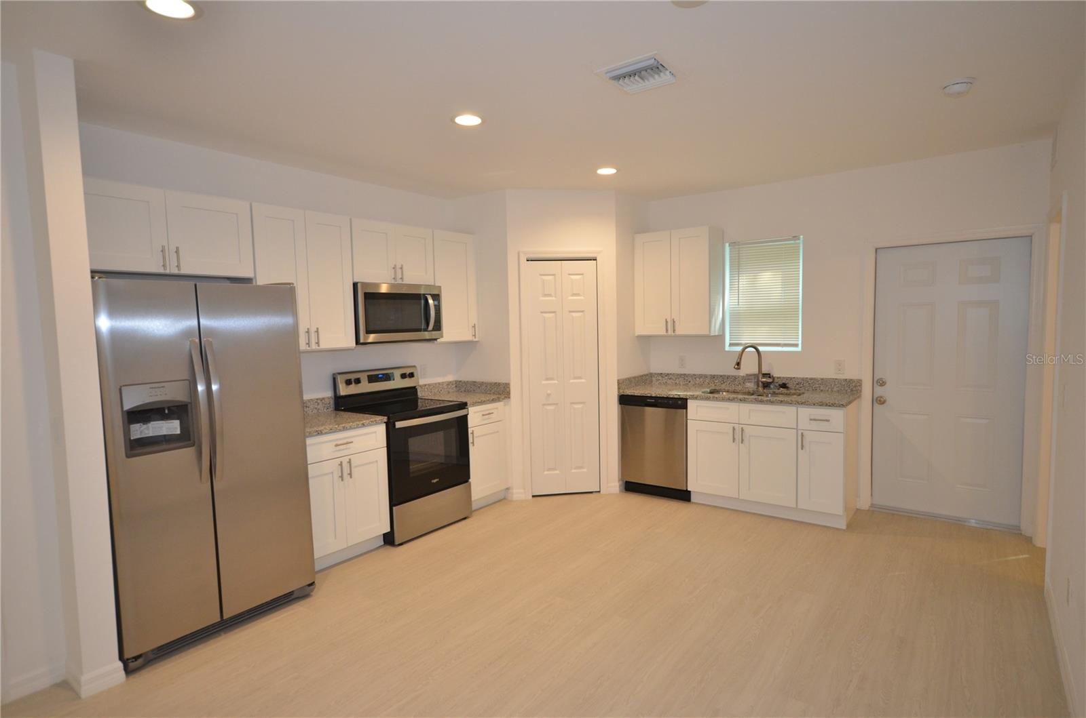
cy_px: 359
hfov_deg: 85.5
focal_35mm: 20
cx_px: 543
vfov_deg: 63.0
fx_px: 587
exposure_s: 1/60
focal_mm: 13
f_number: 4.5
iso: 800
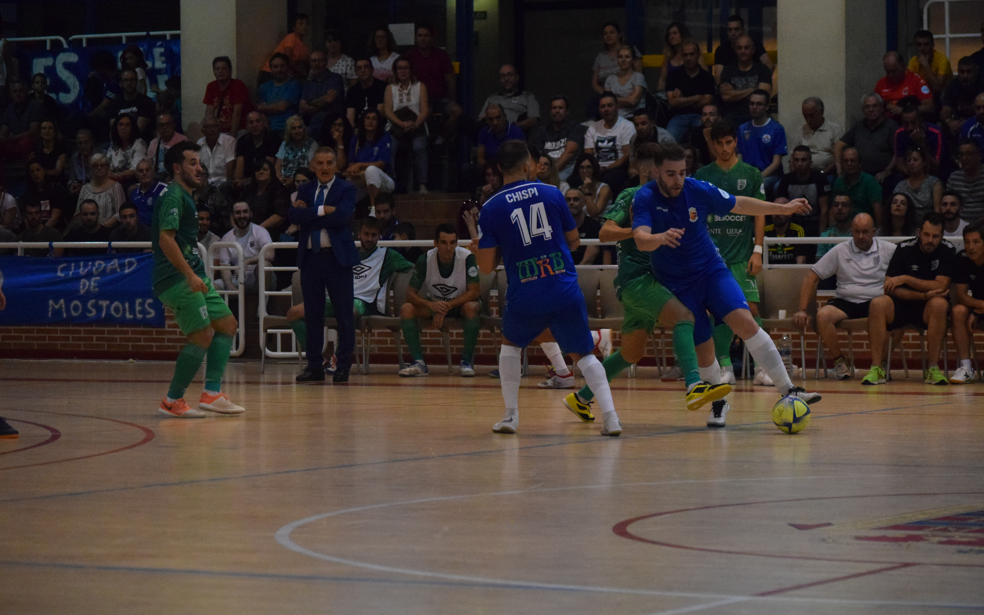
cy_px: 306
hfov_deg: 15.8
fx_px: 3540
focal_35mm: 132
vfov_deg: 9.9
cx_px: 492
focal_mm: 86
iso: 6400
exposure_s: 1/640
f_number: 4.2
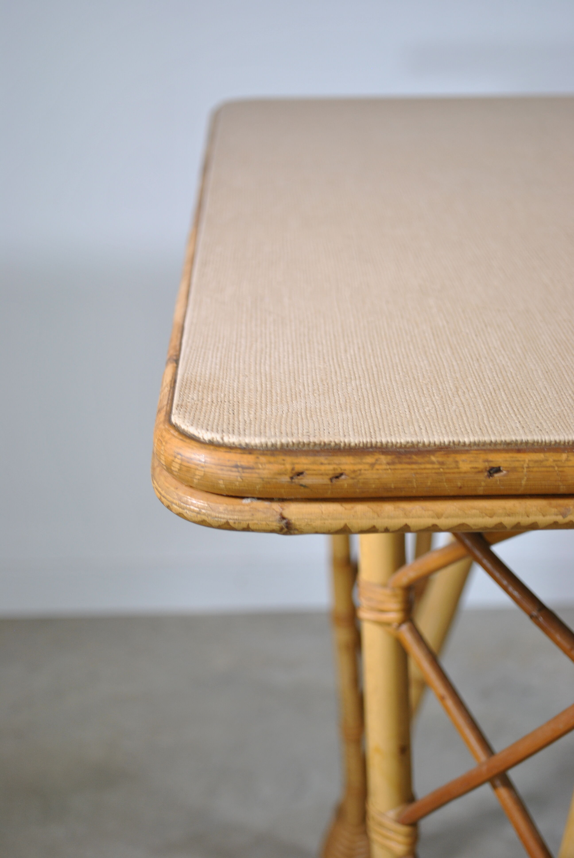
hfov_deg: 22.7
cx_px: 287
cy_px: 429
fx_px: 1431
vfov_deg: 33.4
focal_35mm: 60
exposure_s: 1/30
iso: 200
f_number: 5.3
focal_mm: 40
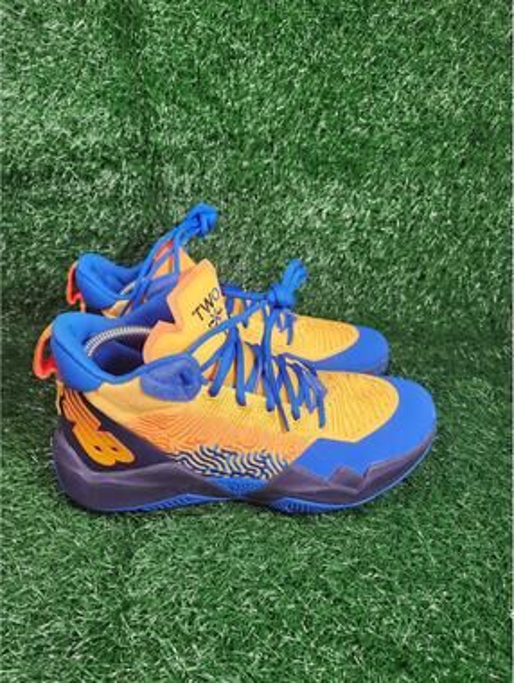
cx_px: 257
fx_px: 454
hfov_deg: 59.0
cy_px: 342
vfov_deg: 73.9
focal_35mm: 23
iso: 125
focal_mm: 5.4
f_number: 1.8
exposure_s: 1/120
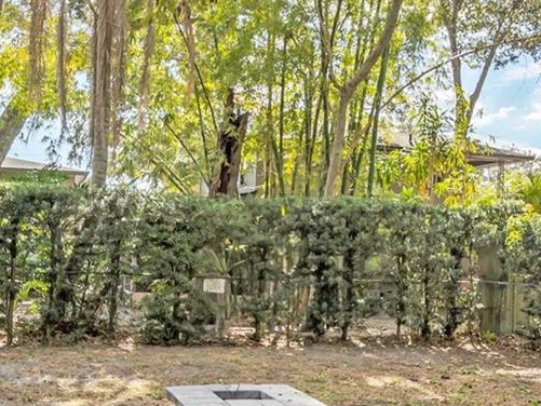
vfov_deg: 31.5
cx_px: 283
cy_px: 239
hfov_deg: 41.2
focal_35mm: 46
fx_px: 719
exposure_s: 1/125
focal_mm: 10
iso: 125
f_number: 9
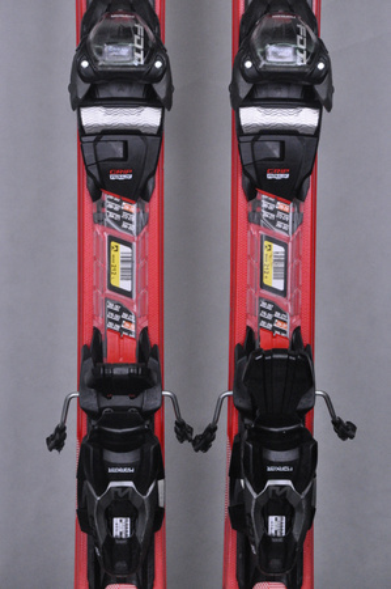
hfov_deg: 11.4
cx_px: 196
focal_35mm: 120
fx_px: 1959
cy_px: 294
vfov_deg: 17.1
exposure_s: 1/125
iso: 3200
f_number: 9.5
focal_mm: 80
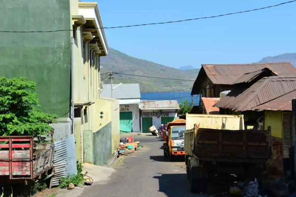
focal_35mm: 56
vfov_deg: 24.2
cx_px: 148
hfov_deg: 35.6
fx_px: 461
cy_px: 98
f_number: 10
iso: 250
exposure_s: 1/400
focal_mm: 56
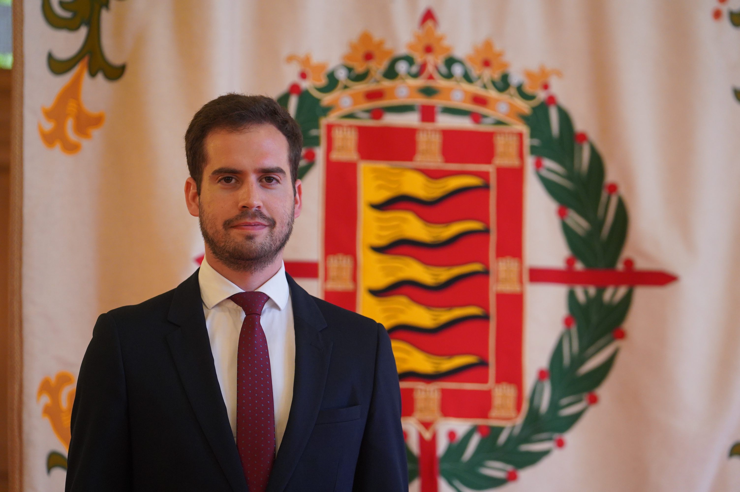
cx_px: 370
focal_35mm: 138
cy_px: 246
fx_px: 2834
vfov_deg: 9.9
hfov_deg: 14.9
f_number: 4
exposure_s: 1/160
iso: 3200
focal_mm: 138
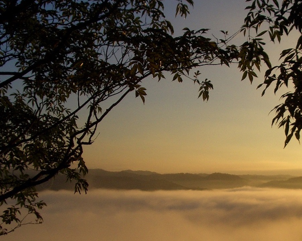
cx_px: 172
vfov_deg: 25.3
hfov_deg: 31.4
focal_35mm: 60
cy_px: 159
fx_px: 536
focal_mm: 5.8
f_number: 4.3
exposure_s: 1/800
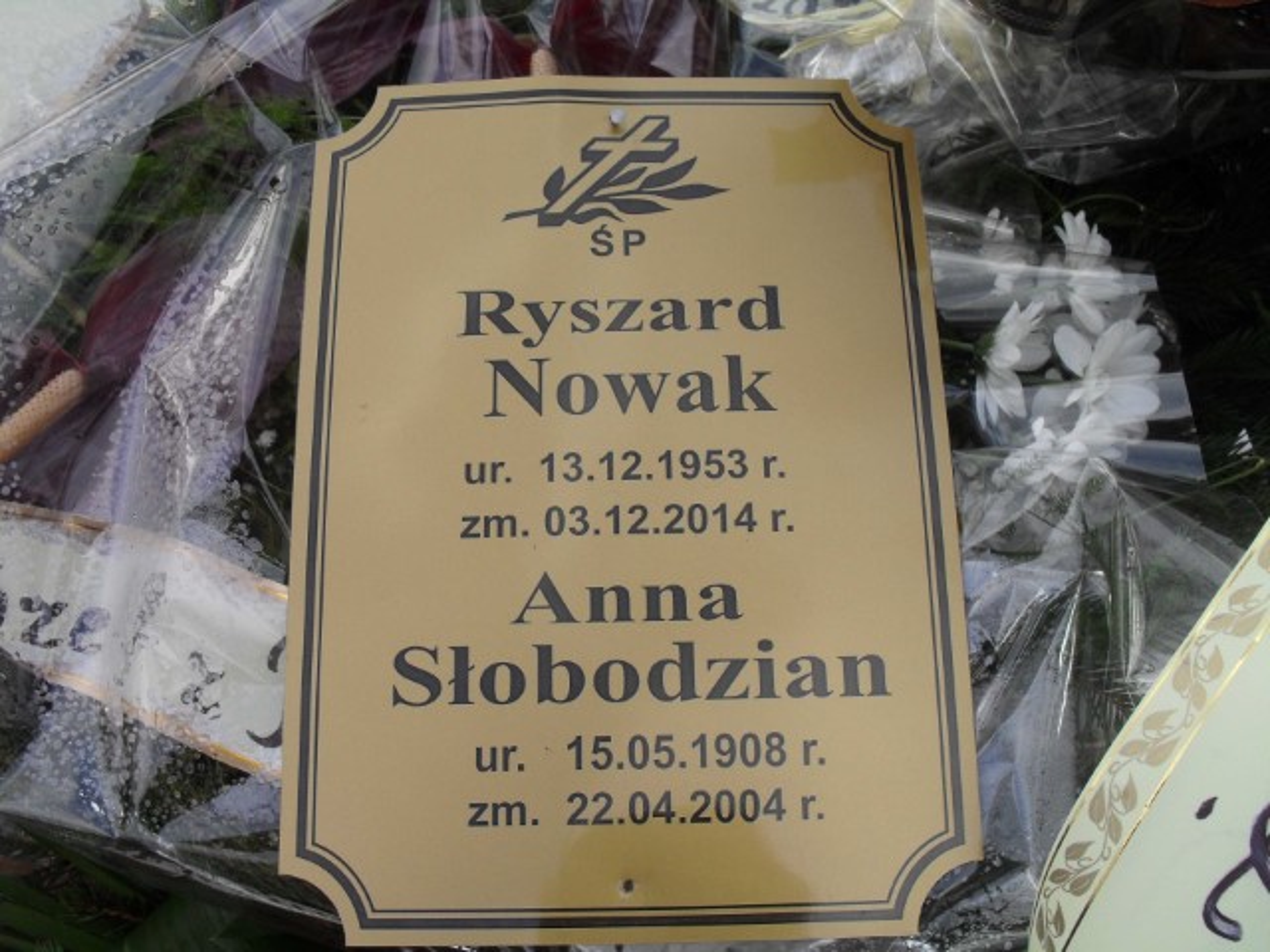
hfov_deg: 52.6
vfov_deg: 40.7
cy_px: 476
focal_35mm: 35
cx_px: 635
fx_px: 1284
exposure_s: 1/350
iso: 100
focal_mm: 6.3
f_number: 3.2
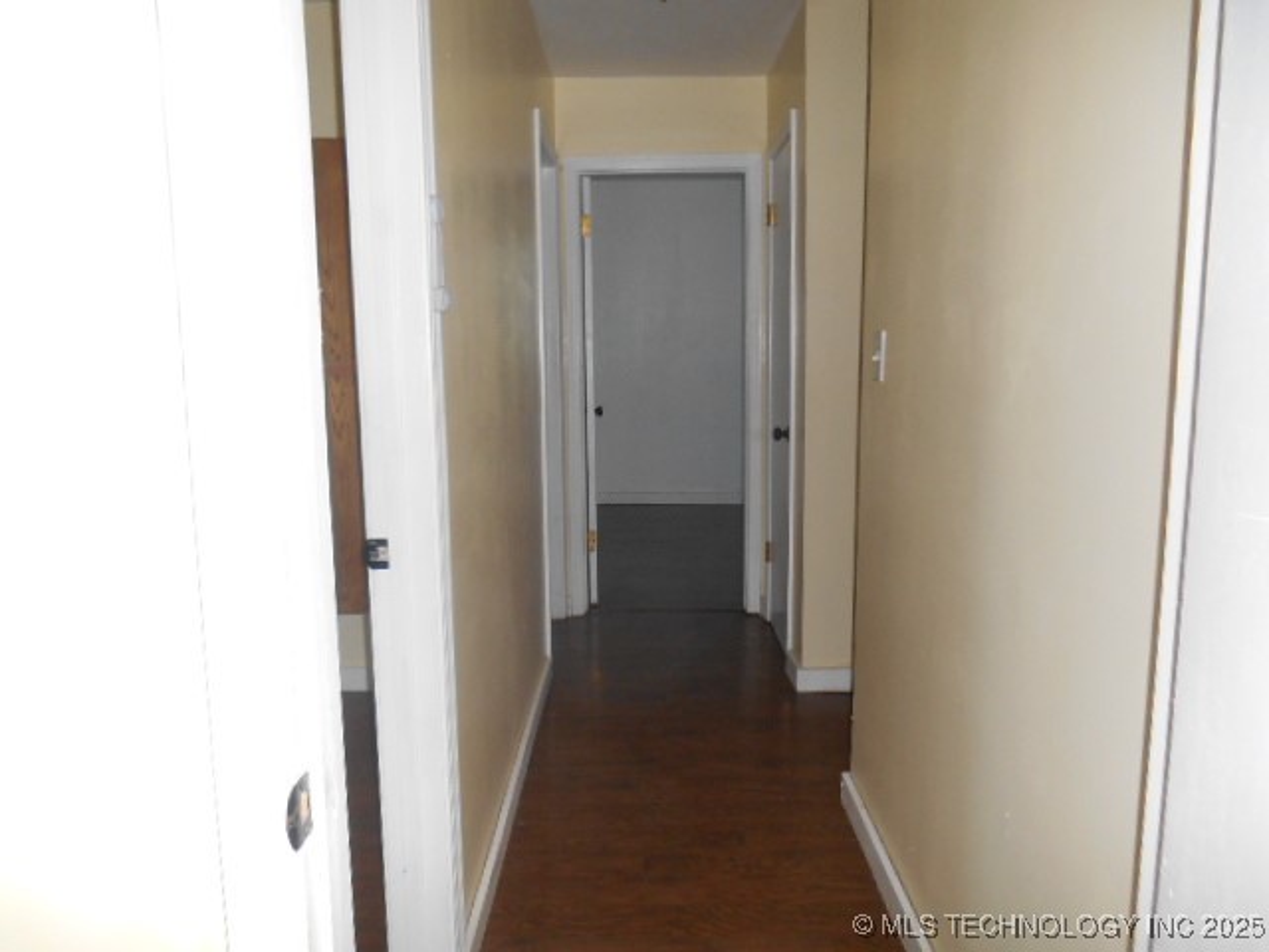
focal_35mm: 26
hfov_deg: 67.3
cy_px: 476
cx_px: 634
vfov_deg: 53.1
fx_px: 953
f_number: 3.4
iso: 250
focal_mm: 4.7
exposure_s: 1/25
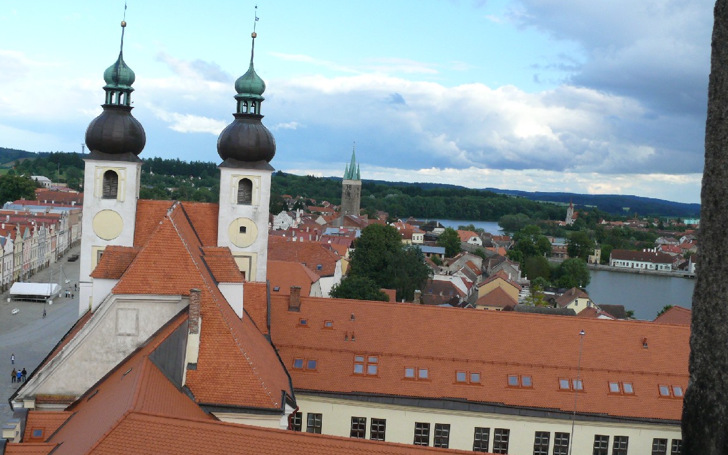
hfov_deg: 51.5
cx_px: 369
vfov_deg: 33.6
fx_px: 754
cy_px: 221
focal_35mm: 38
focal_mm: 7.4
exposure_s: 1/400
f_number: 5.6
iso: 200
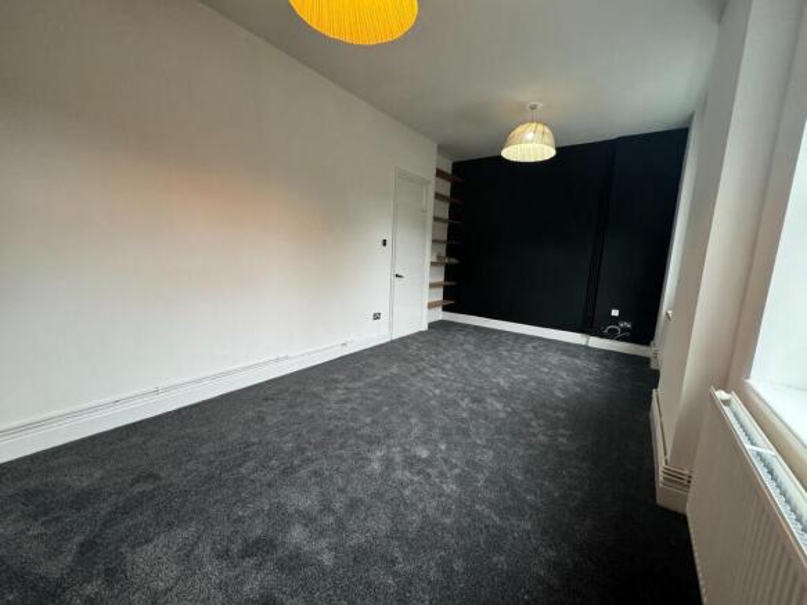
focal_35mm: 14
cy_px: 302
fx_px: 326
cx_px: 404
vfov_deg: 85.7
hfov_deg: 102.1
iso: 250
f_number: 2.2
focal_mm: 2.22
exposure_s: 1/100
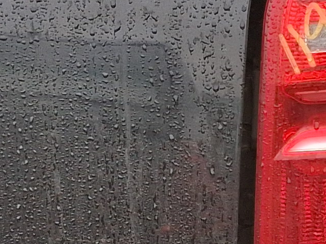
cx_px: 191
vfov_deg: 8.9
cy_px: 125
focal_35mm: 167
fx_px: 1572
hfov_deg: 11.8
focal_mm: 3.98
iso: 50
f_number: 1.8
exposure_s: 1/120
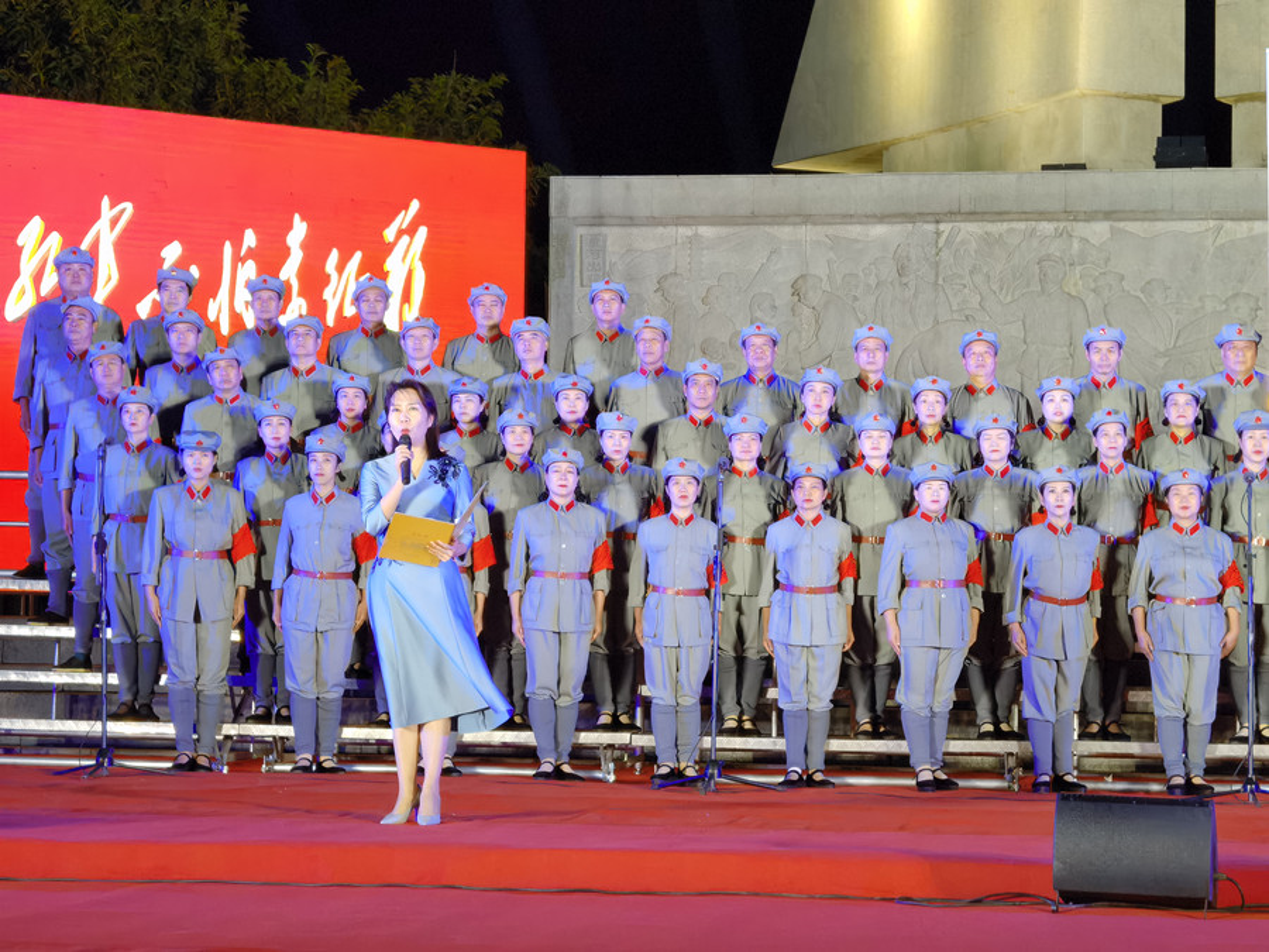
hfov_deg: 23.3
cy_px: 476
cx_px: 634
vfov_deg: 17.6
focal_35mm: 84
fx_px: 3079
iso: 125
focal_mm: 6.67
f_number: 1.9
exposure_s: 1/119
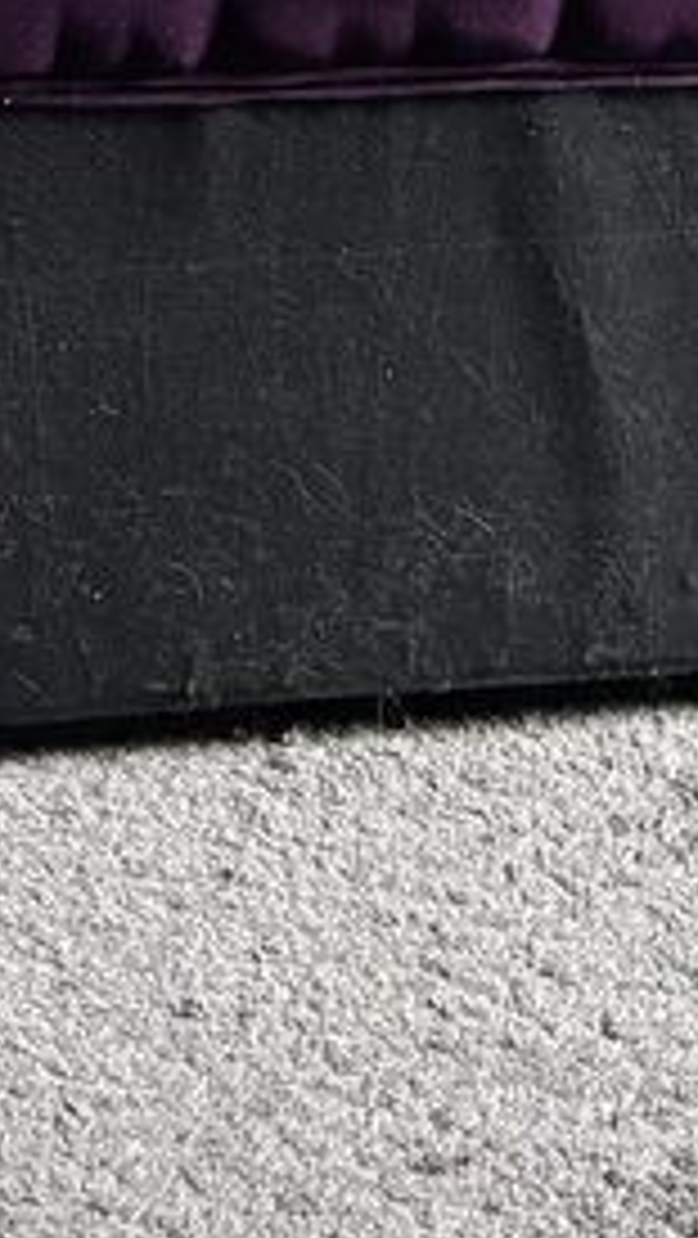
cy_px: -819
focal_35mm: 103
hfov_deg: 11.2
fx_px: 3384
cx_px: 1130
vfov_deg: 17.7
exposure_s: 1/60
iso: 500
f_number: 1.6
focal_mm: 5.96
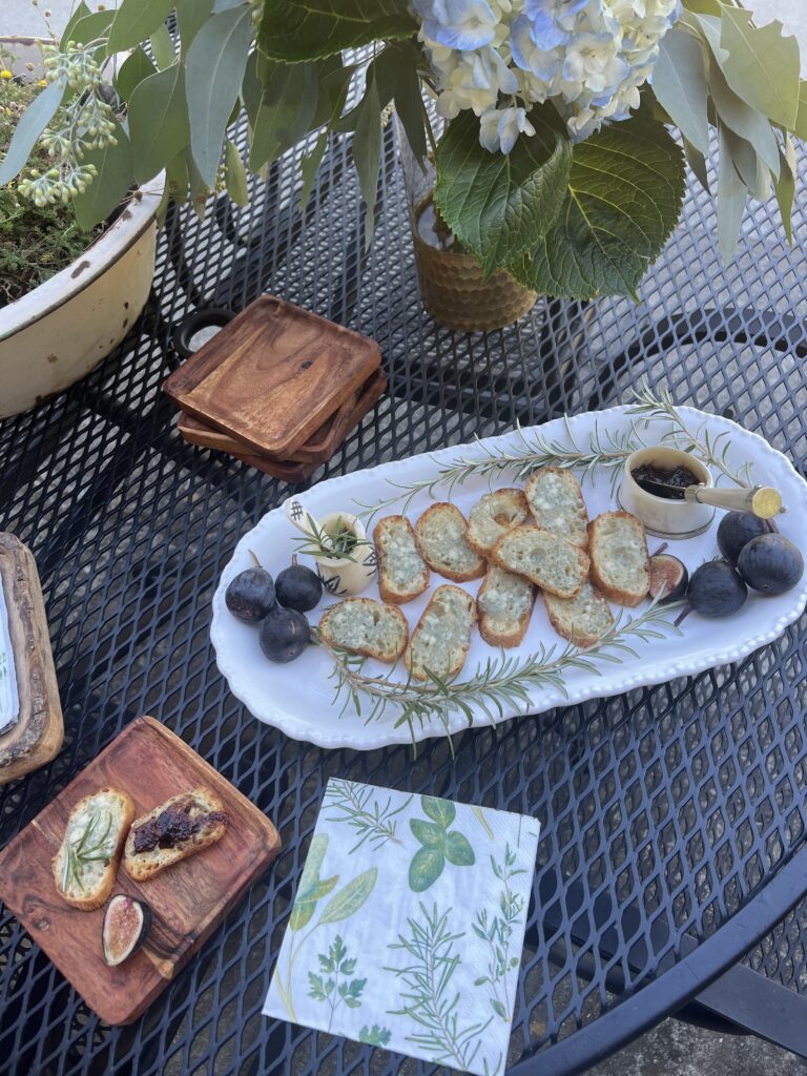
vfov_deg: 67.3
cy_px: 538
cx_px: 404
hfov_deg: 53.1
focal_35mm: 26
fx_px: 808
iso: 40
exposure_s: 1/121
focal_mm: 5.7
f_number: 1.5
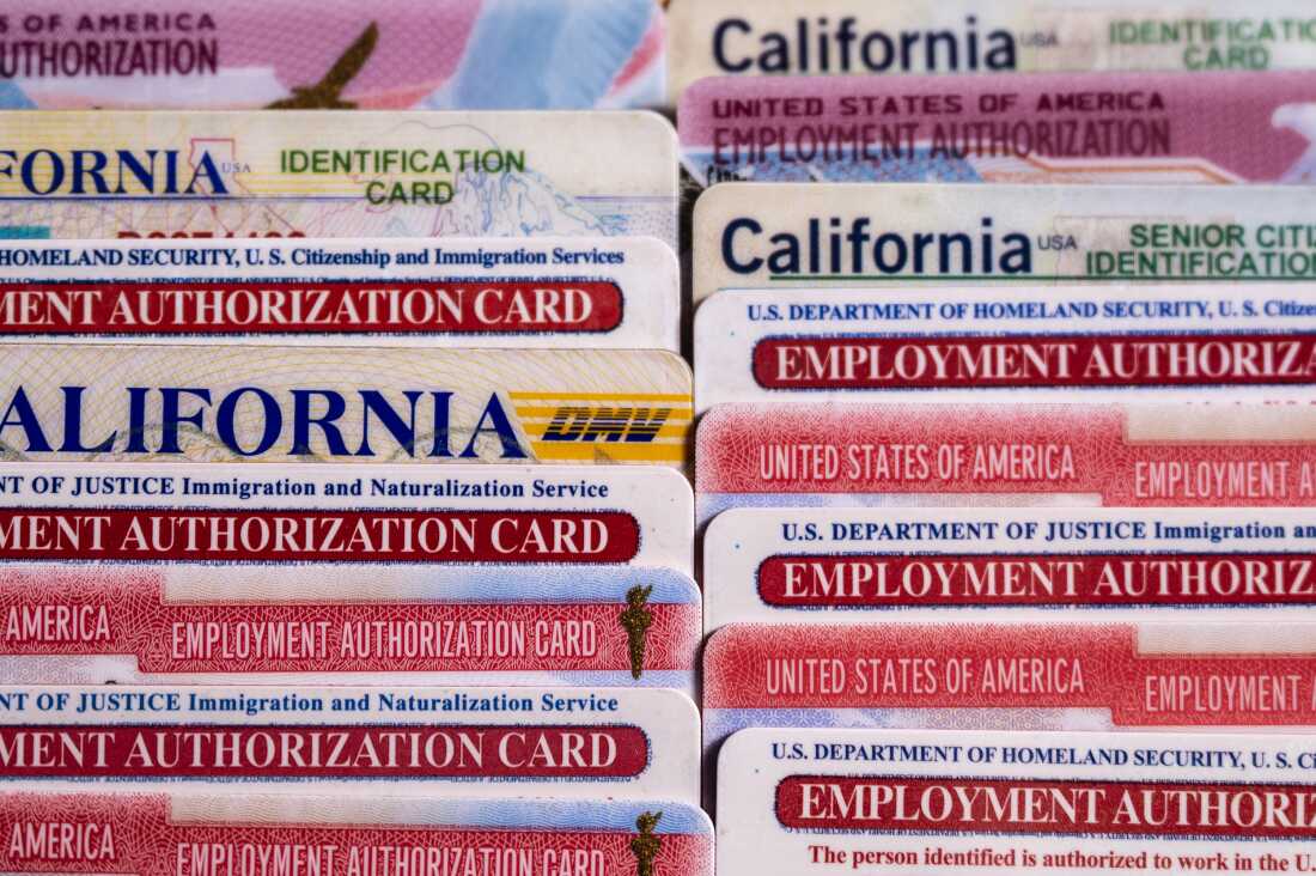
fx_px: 2557
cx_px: 658
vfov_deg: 19.4
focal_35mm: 70
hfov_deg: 28.9
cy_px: 438
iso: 100
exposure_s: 1/400
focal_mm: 70
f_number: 3.2
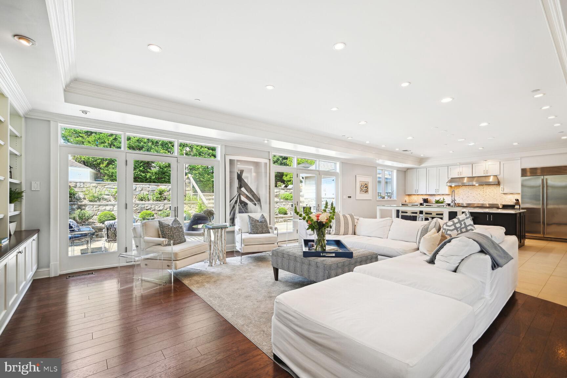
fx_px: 252
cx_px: 284
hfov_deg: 96.7
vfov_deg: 73.7
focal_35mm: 16
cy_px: 189
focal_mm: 16
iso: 200
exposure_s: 1/25
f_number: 9
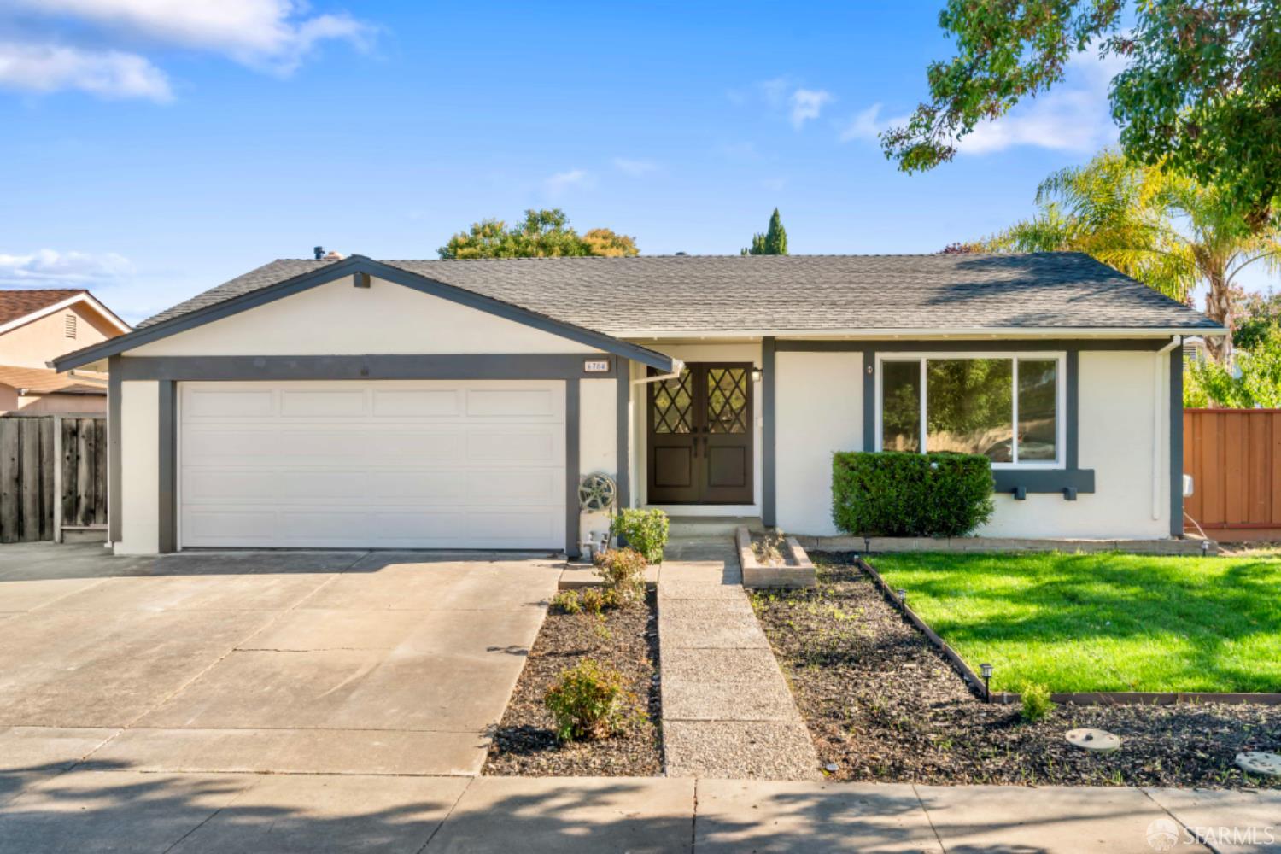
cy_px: 427
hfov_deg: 60.3
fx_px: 1103
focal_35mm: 31
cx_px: 640
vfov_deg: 42.3
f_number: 11
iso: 500
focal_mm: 31
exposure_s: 1/250
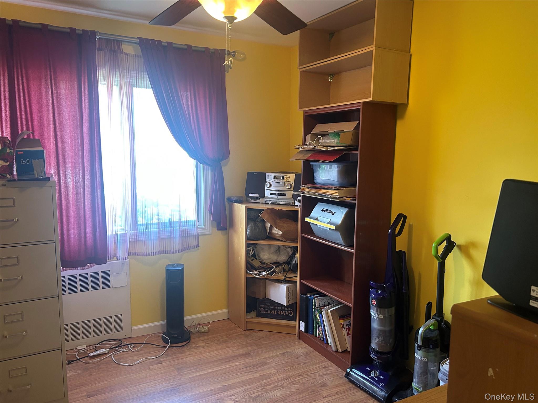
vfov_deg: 53.1
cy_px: 202
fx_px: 404
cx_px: 269
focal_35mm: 26
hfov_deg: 67.3
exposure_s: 1/60
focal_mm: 5.7
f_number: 1.5
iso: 200
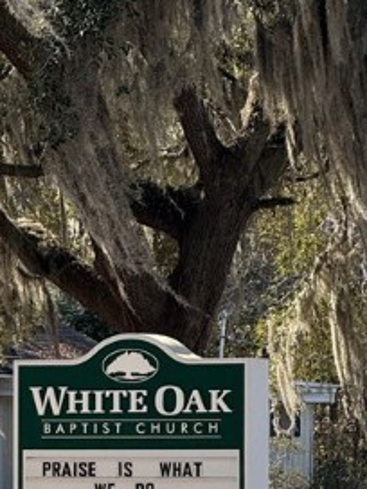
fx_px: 4792
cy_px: 600
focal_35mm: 339
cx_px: -7
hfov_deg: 4.4
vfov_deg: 5.8
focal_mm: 15.66
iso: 50
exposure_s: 1/511
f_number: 2.8
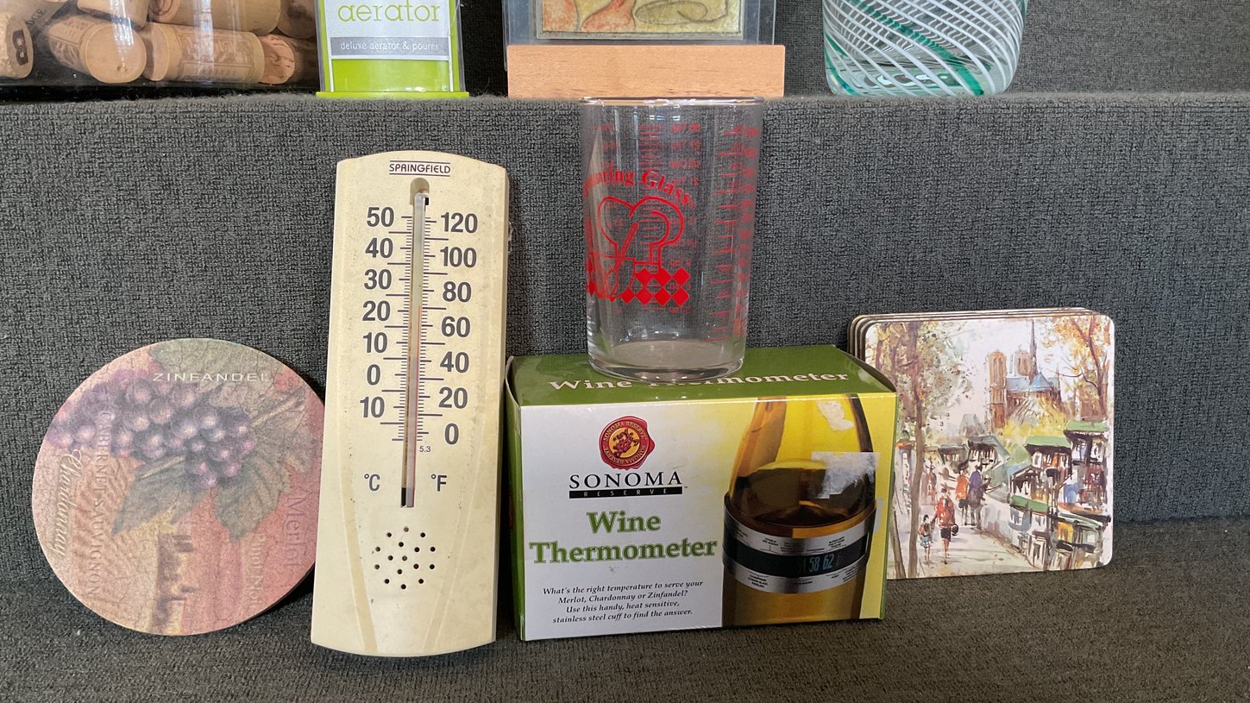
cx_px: 621
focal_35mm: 33
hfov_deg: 59.5
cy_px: 392
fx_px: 1094
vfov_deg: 35.6
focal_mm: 3
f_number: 1.8
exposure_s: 1/50
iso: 160
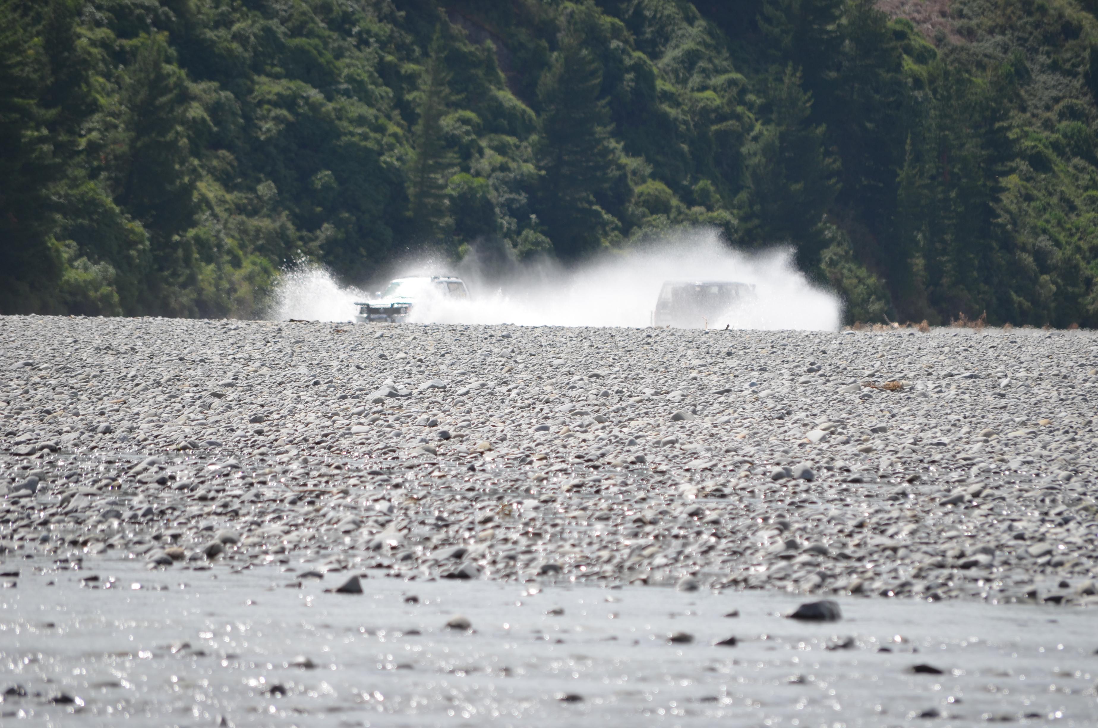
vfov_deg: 4.6
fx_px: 9131
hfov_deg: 6.9
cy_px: 364
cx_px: 549
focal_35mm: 300
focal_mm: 200
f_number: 7.1
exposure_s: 1/800
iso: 200
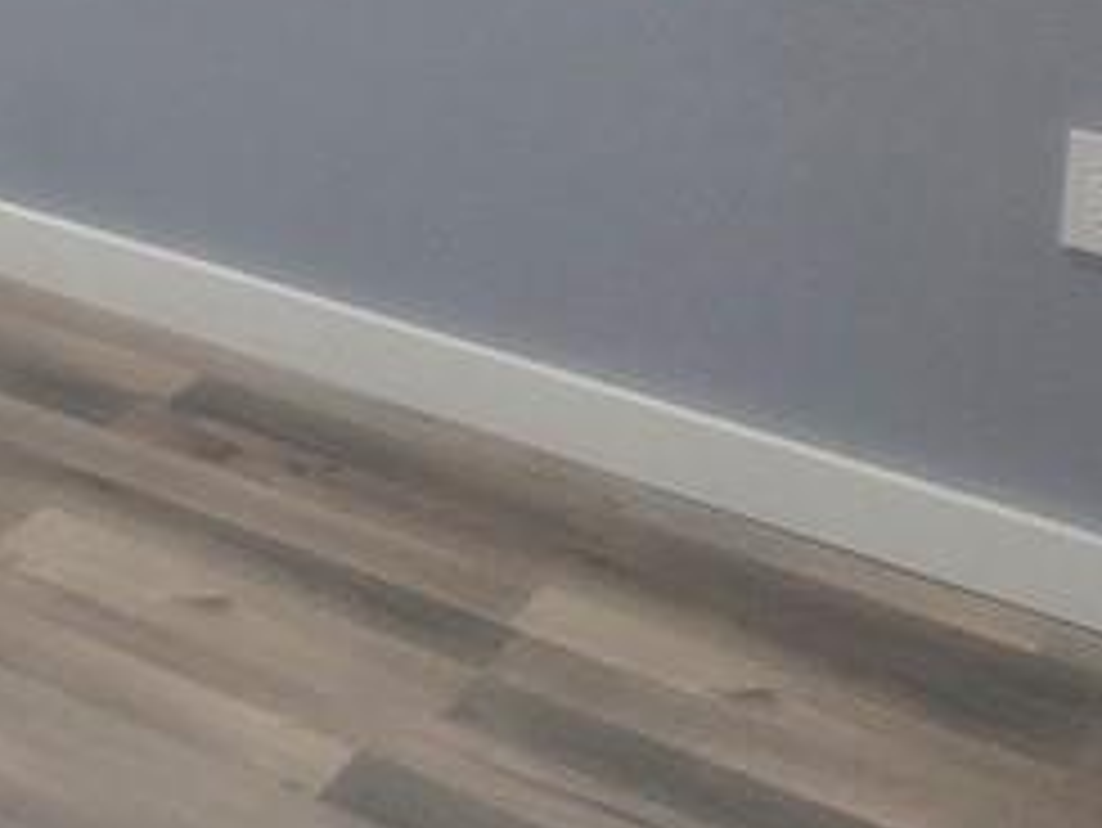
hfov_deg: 20.1
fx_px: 2707
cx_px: -513
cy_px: -459
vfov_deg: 15.8
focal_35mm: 85
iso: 125
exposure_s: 1/60
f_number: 2.2
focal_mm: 2.2
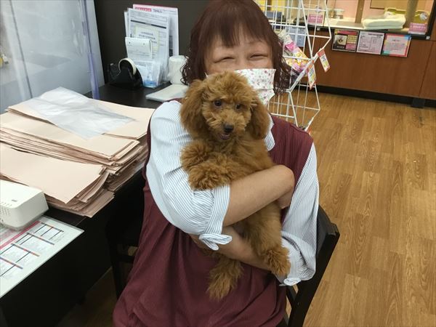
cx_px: 218
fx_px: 390
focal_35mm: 31
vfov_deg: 45.4
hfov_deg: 58.4
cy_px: 164
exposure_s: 1/33
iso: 50
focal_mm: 3.3
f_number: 2.4
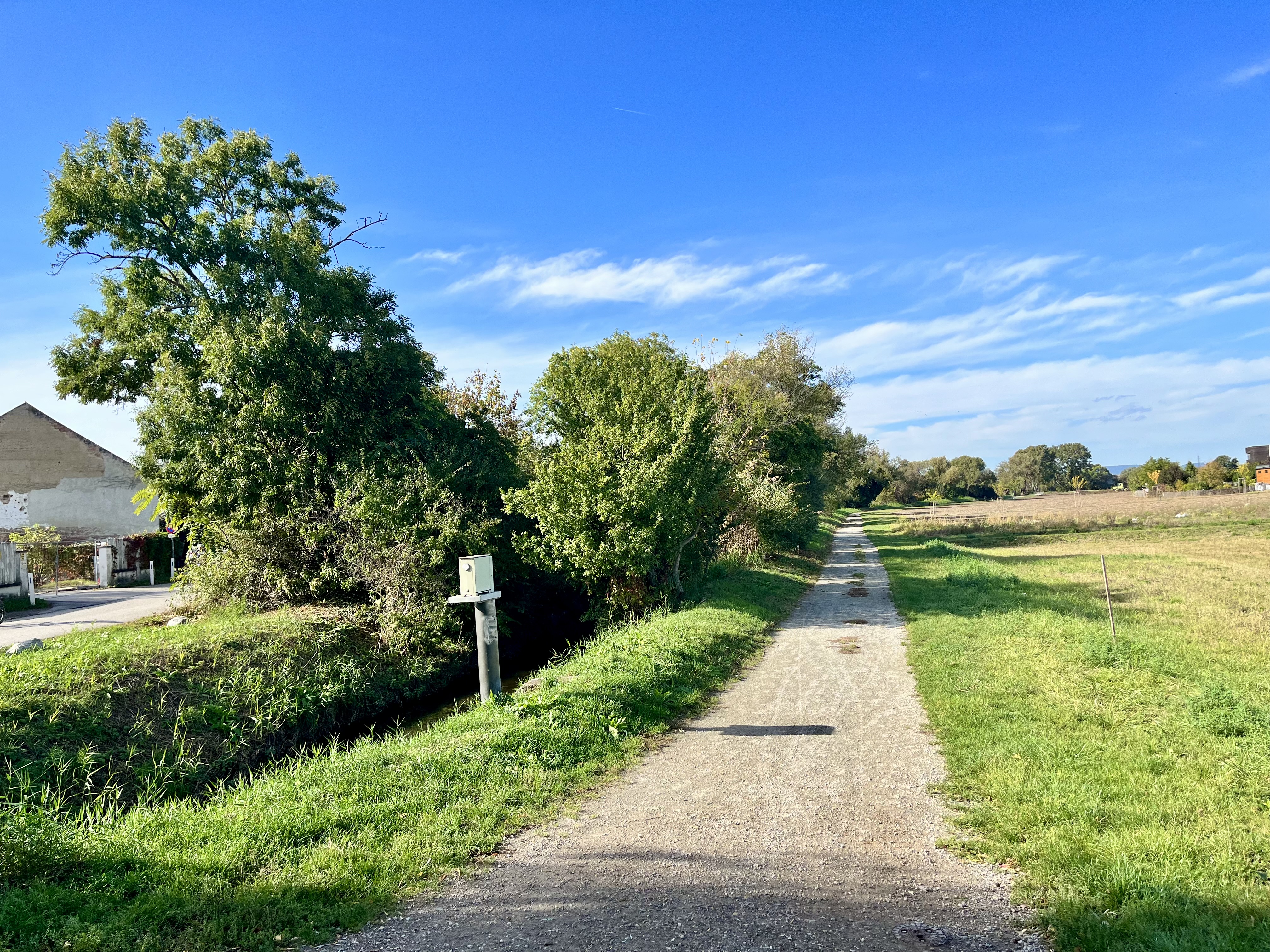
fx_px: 954
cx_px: 635
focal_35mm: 26
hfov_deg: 67.3
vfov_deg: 53.1
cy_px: 476
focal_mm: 5.1
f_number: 1.6
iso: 50
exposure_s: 1/2632
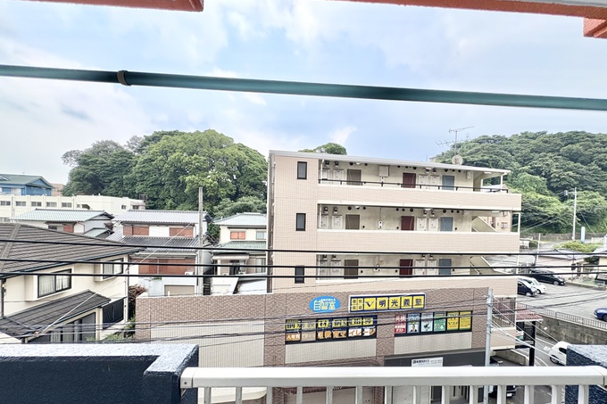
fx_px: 253
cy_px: 223
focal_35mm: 15
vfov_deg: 77.1
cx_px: 312
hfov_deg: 100.4
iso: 64
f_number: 2.2
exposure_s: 1/231
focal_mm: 2.22
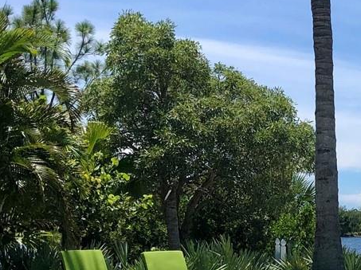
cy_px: 289
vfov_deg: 14.6
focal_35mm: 99
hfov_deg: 18.6
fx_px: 1032
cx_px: 457
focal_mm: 4
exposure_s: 1/3472
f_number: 1.8
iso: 20
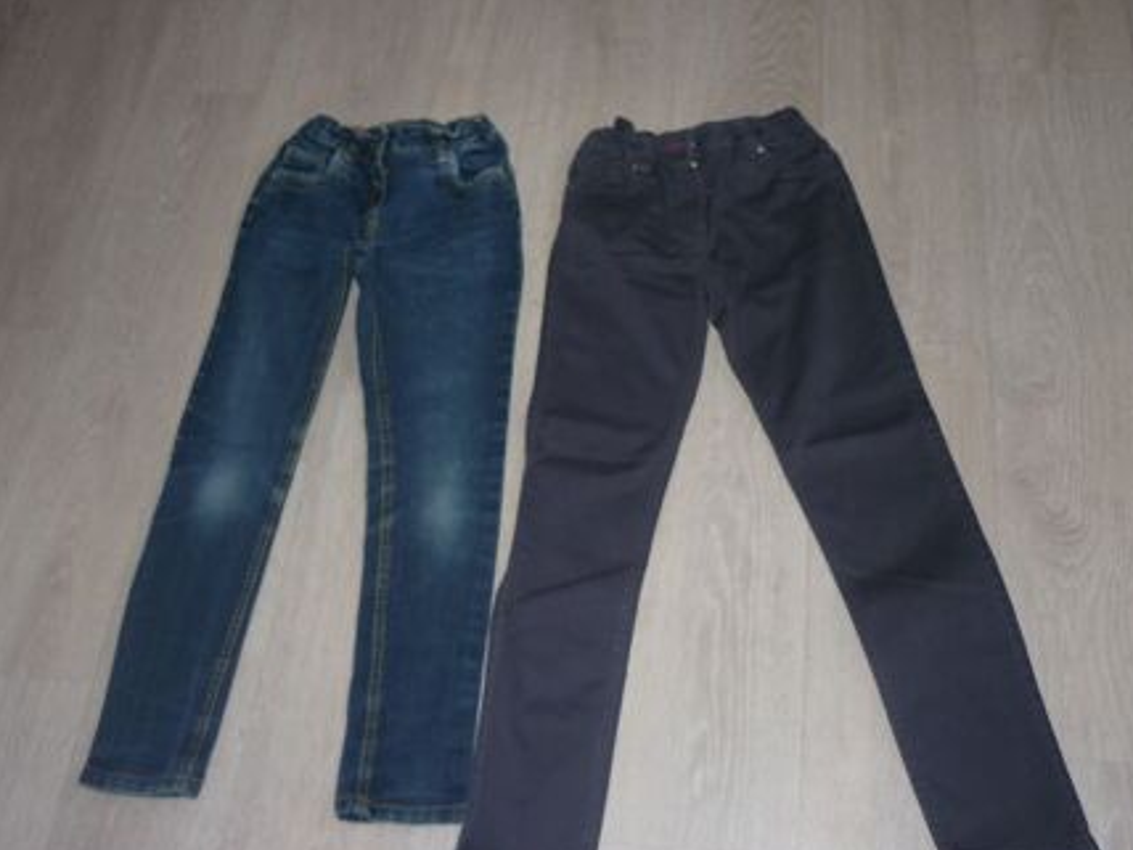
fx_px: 1211
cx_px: 537
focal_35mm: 37
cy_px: 429
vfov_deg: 38.7
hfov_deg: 50.1
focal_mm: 5.5
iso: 100
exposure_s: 1/30
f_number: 2.8
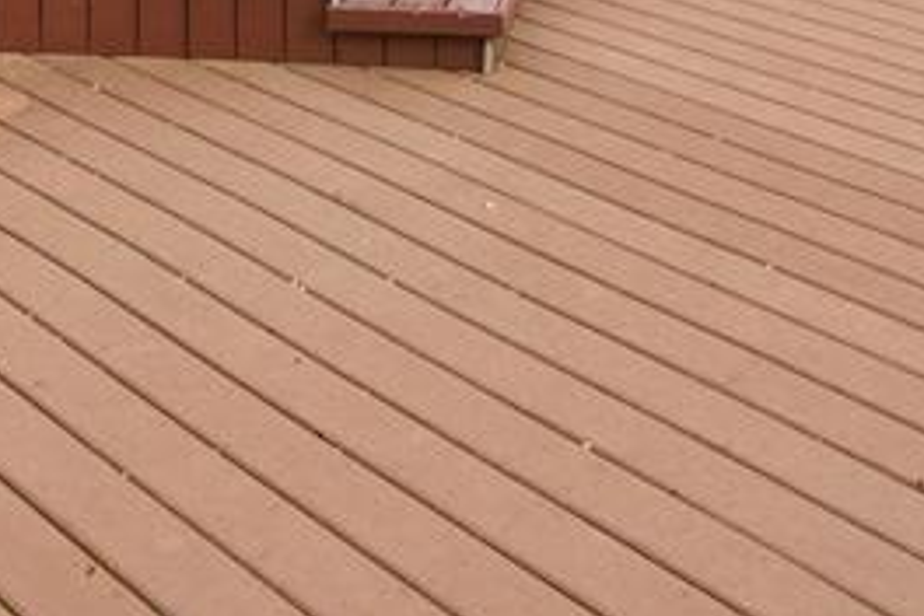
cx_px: 542
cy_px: -560
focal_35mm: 62
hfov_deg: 32.3
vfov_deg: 17.1
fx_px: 1591
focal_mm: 16
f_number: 8
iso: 500
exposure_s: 1/8000
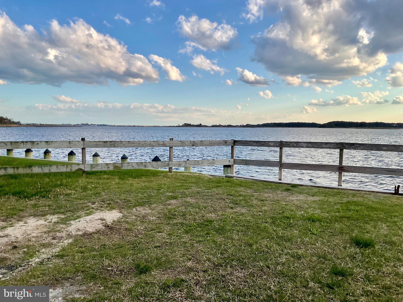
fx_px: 338
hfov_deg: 61.7
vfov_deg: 48.2
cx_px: 202
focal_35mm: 29
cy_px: 151
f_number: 1.8
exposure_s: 1/1121
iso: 16
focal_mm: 3
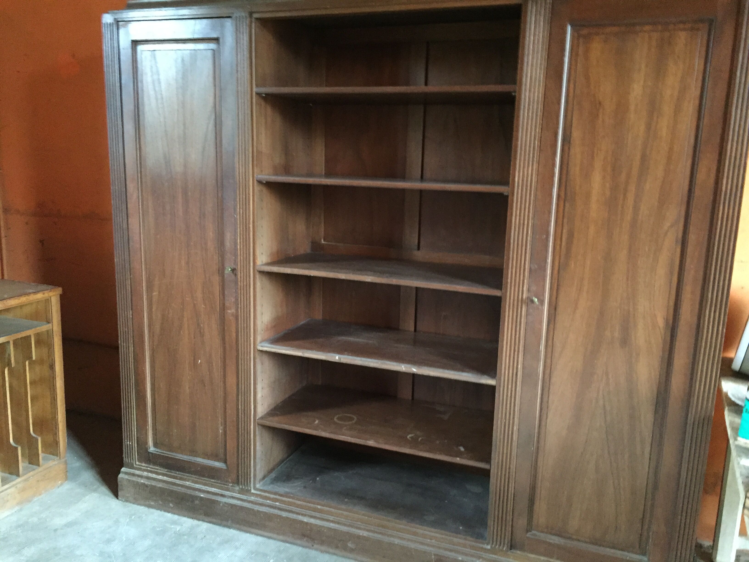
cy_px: 281
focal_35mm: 29
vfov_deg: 48.2
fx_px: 627
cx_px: 374
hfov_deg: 61.7
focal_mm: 4.15
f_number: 2.2
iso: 500
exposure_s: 1/17
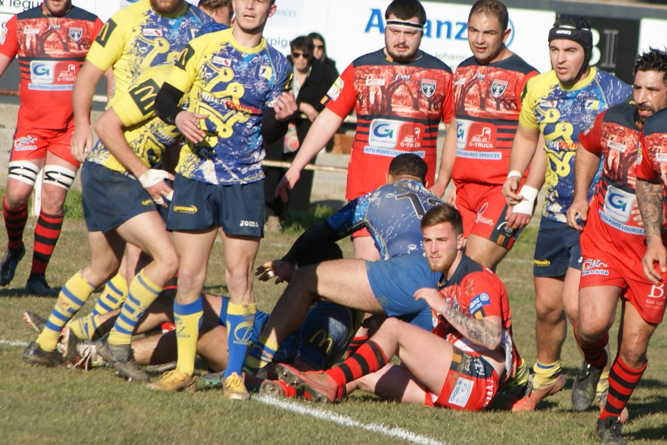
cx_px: 503
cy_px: 217
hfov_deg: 4.1
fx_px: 9287
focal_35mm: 501
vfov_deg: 2.7
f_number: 5.6
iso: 100
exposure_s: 1/640
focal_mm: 150
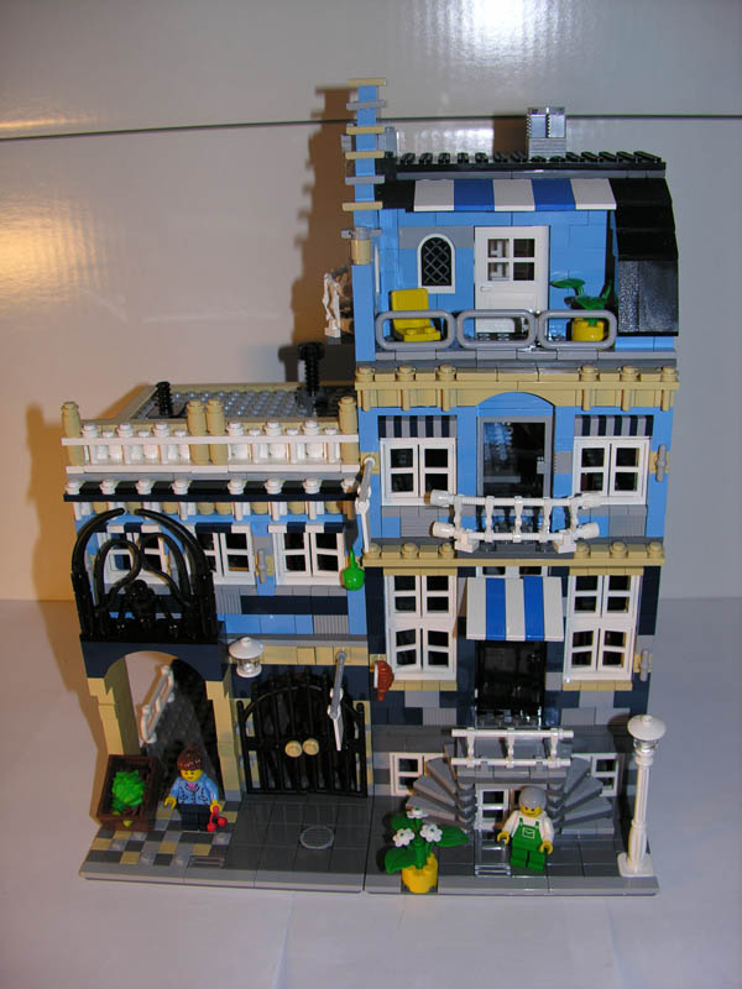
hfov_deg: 40.7
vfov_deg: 52.6
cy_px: 494
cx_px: 371
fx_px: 1000
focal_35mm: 35
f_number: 2.8
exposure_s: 1/60.1
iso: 50
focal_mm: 8.9
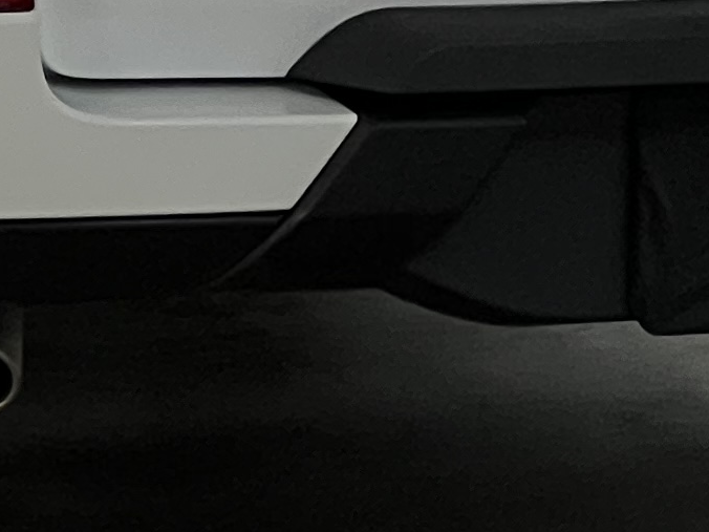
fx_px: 9401
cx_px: 192
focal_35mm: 459
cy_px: -700
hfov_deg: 4.3
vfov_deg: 3.2
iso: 250
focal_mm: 9
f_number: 2.8
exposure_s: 1/100
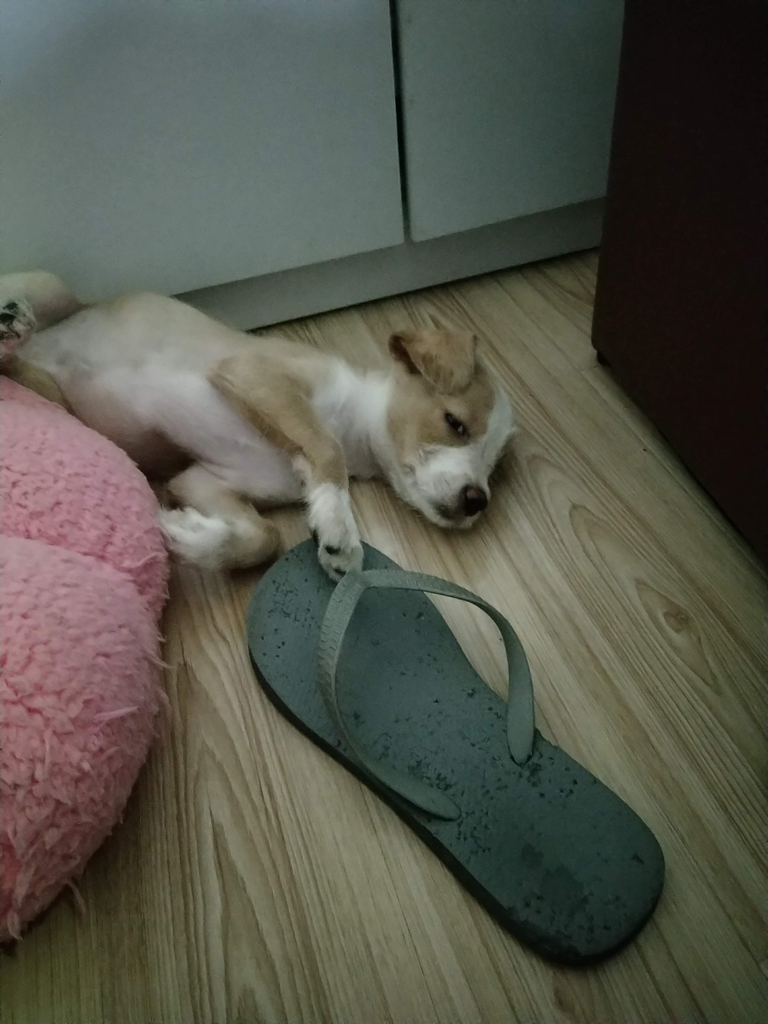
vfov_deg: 65.3
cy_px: 512
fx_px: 799
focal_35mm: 27
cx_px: 384
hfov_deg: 51.4
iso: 3567
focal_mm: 3.95
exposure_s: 1/12
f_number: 1.8
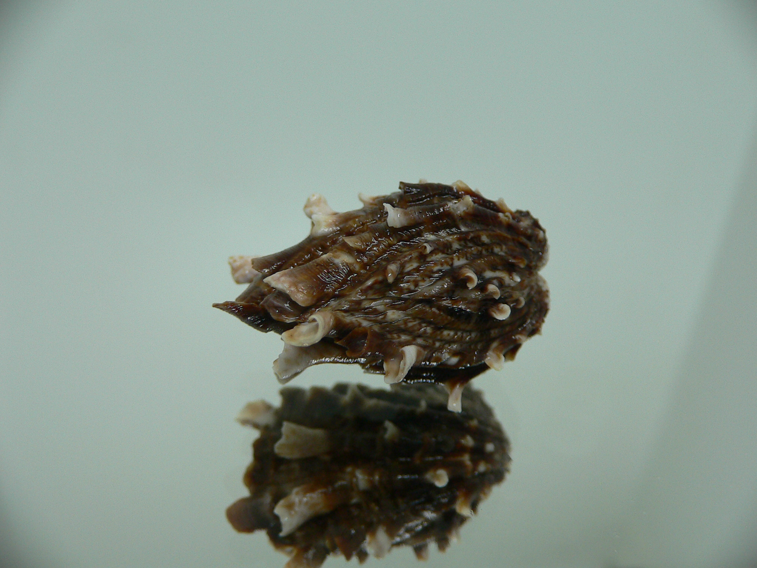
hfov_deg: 52.6
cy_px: 284
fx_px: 765
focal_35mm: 35
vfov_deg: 40.7
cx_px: 378
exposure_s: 1/60
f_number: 2.8
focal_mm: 4.6
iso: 100
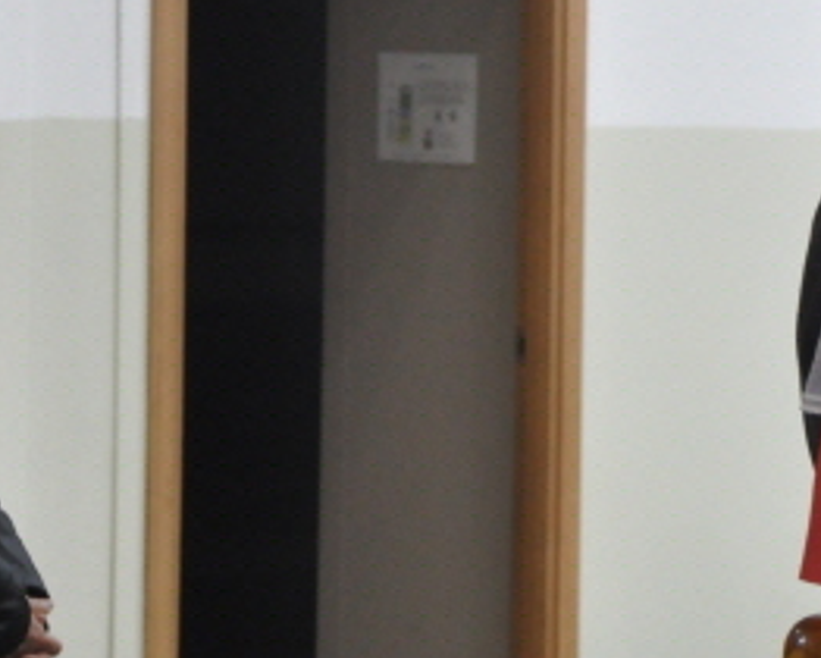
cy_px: 343
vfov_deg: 5.2
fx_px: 7295
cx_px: 1022
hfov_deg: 6.4
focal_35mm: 300
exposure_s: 1/30
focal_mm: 70
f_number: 5.3
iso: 1400
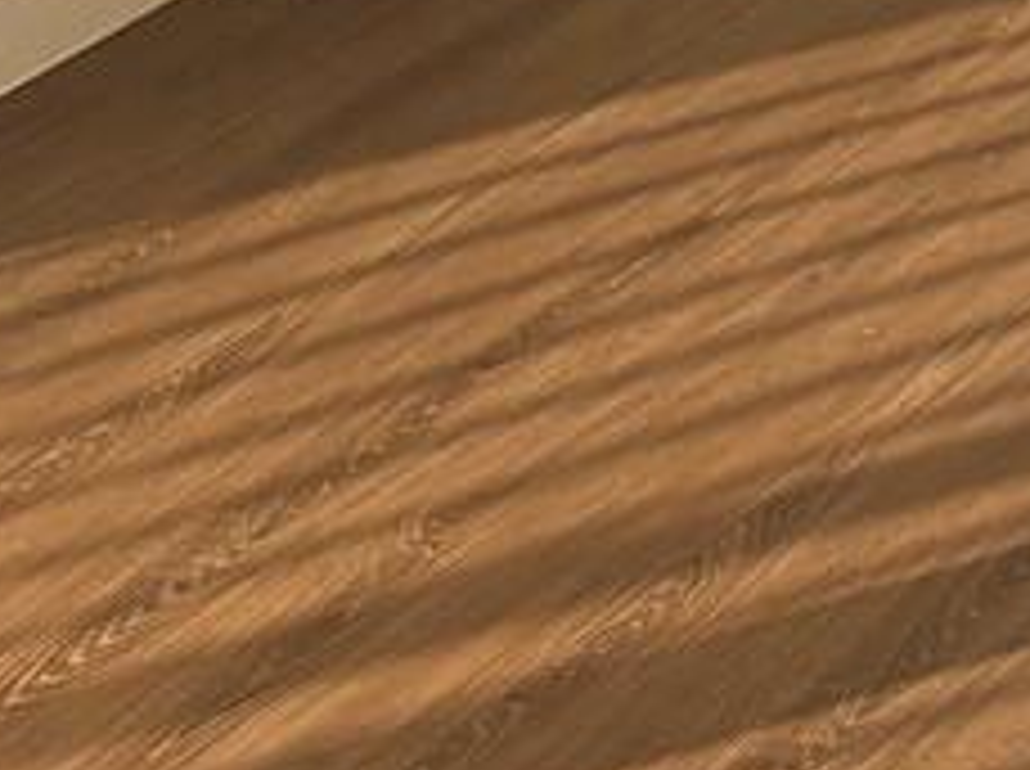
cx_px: 3023
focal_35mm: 182
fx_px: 5407
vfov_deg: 7.3
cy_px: -1400
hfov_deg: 9.0
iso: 50
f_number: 1.6
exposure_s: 1/987
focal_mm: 5.96
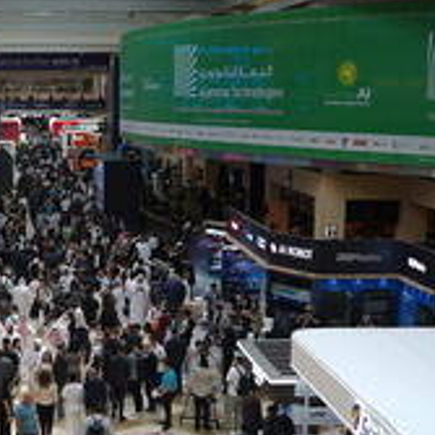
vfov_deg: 20.9
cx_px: 60
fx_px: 1166
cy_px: 339
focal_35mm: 82
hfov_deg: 20.8
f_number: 2.2
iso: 80
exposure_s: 1/125
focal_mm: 35
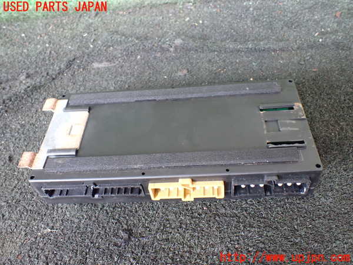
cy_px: 132
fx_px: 306
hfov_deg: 60.0
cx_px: 176
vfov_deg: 46.8
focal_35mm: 30
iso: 800
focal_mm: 5.4
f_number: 2.3
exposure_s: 1/80
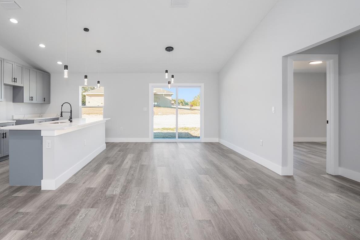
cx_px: 150
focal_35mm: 19
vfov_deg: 64.3
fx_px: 190
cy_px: 107
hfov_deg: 86.2
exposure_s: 1/13
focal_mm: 14
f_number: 7.1
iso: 400
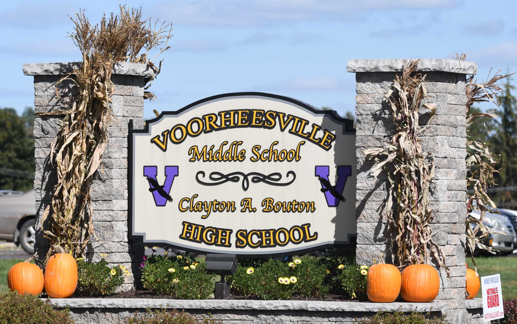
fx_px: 3692
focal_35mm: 262
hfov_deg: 8.0
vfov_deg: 5.0
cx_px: 257
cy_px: 164
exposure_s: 1/2000
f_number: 10
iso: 500
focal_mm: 170
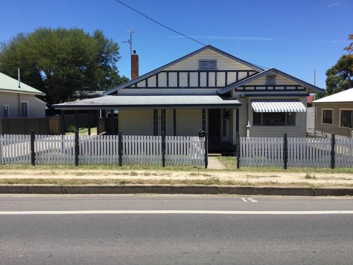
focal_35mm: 31
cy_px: 132
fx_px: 316
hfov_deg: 58.4
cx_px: 176
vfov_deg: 45.4
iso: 25
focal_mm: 3.3
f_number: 2.4
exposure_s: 1/1274
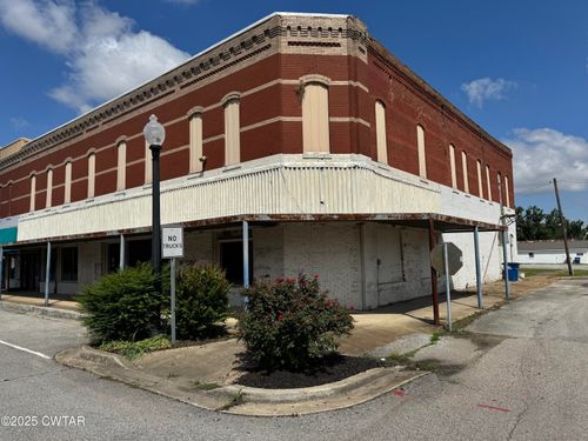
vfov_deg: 56.8
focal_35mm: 24
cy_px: 220
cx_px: 294
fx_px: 408
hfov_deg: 71.6
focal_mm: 6.76
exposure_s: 1/7937
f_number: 1.78
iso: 80
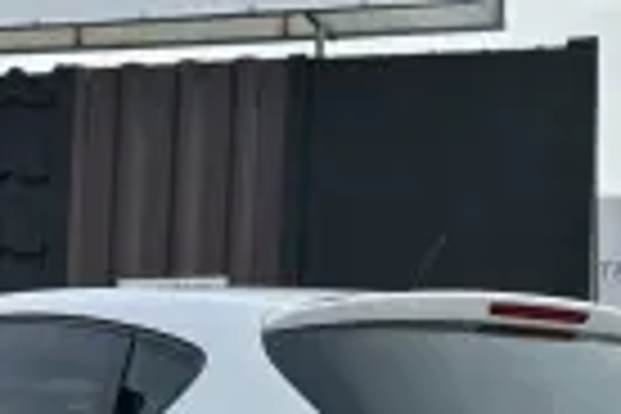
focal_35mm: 130
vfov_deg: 10.4
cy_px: 518
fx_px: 2242
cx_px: 212
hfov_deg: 15.7
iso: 100
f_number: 1.78
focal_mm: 6.86
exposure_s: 1/3367
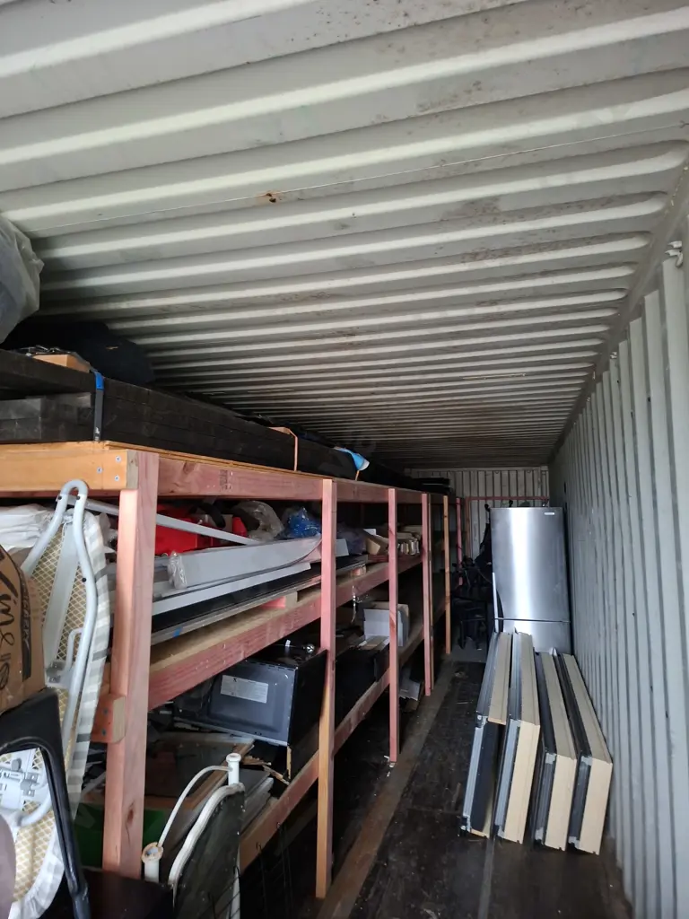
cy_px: 460
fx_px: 610
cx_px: 344
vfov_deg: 73.9
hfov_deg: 58.9
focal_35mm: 23
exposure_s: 1/25
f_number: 1.8
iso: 500
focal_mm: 5.54
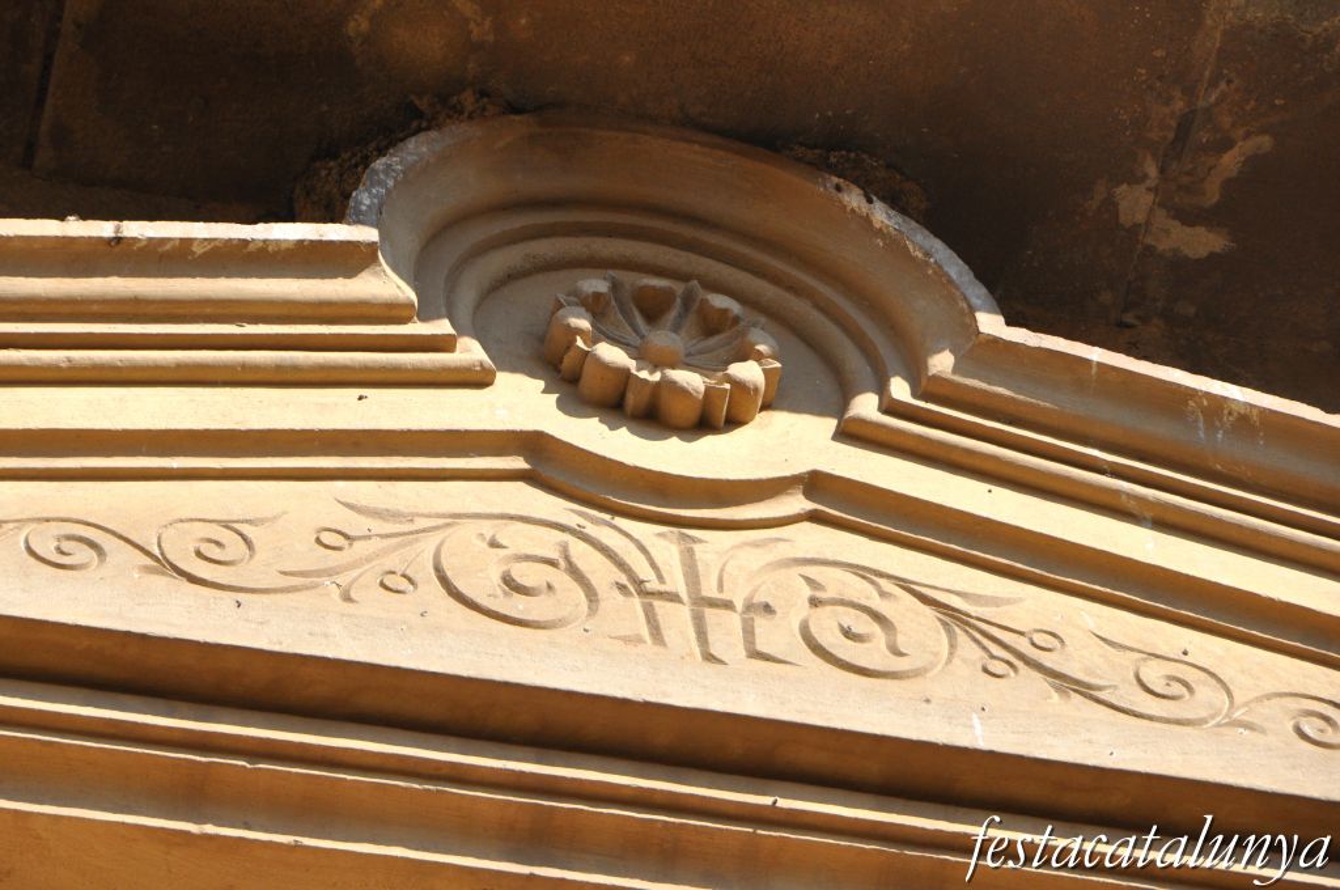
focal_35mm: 300
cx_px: 670
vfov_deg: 4.6
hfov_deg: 6.9
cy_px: 445
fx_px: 11152
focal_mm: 200
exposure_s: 1/1000
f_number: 8
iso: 500
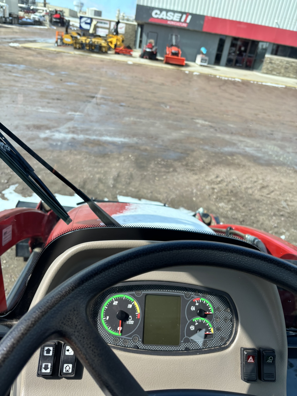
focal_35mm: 26
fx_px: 297
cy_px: 198
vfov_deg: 67.3
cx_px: 148
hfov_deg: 53.1
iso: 50
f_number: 1.6
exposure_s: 1/1205
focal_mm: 5.96
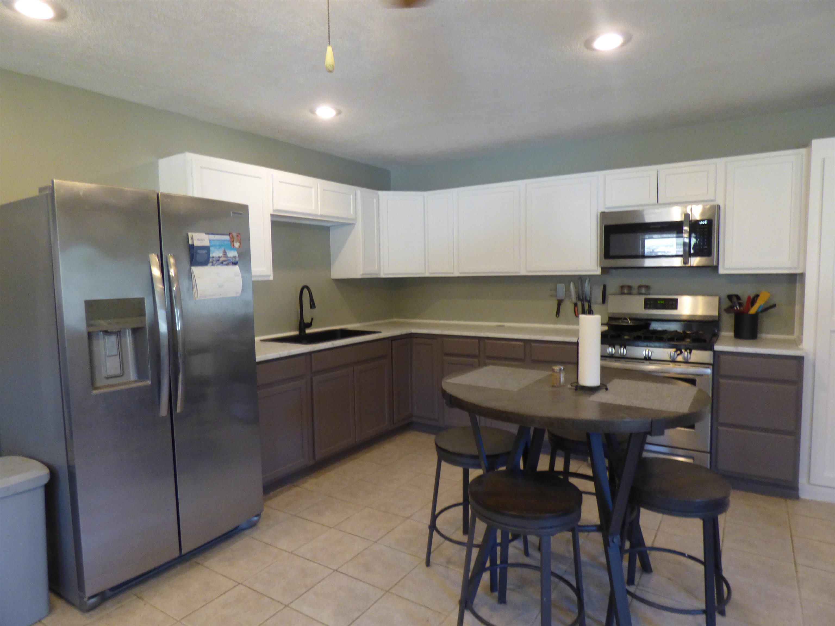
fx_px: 482
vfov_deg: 66.0
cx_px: 418
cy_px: 313
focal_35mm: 20
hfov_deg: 81.7
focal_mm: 3.58
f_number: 2.8
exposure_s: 1/50
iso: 400
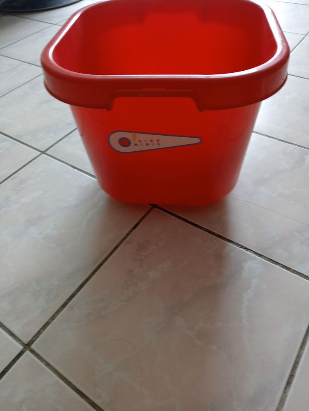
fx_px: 309
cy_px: 206
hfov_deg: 53.1
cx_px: 154
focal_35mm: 26
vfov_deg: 67.3
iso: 229
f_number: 1.8
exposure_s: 1/25
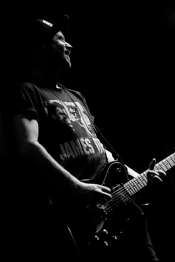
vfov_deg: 27.0
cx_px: 88
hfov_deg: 18.2
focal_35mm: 75
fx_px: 547
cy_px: 131
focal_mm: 50
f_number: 2.2
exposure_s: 1/250
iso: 800
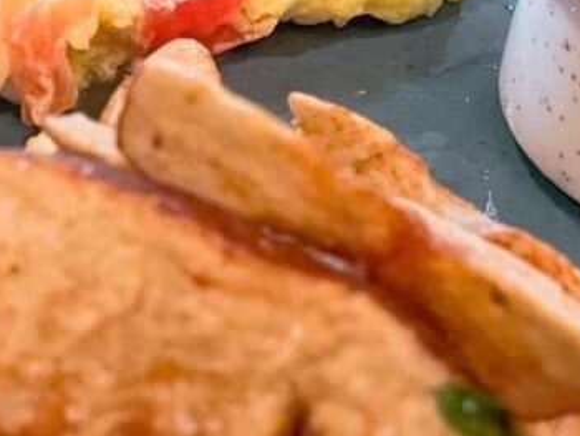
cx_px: 144
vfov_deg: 19.4
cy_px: 277
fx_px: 1274
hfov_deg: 25.3
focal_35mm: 76
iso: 500
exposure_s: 1/40
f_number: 1.6
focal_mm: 5.1
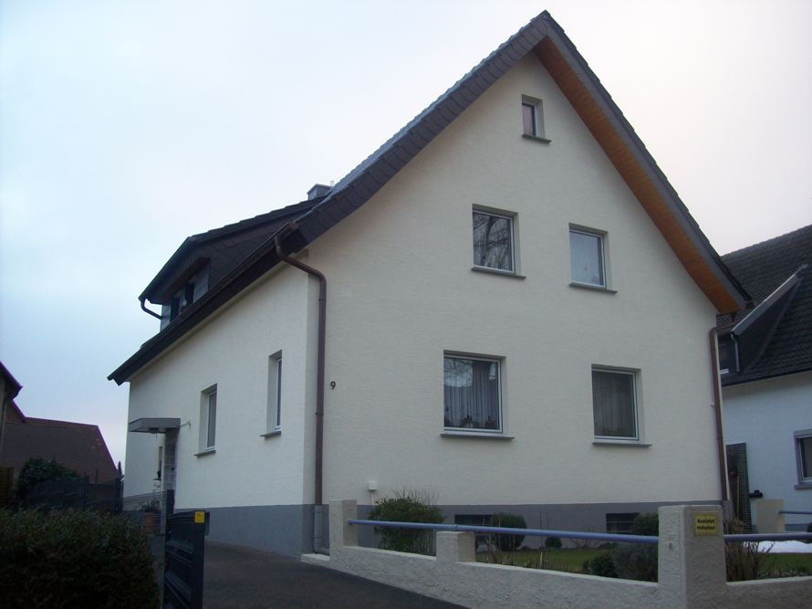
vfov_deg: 39.6
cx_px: 406
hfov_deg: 51.4
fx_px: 844
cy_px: 304
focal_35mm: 36
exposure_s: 1/72.4
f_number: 2.7
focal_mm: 6
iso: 80
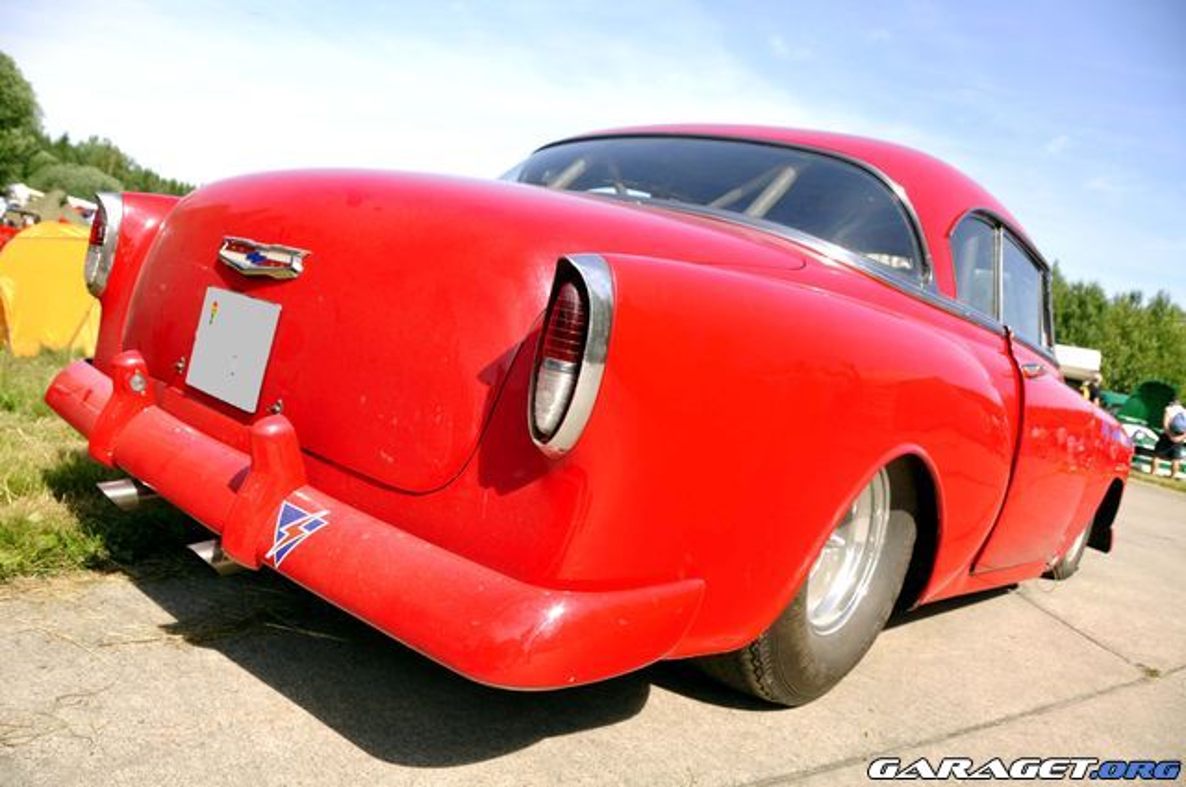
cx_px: 593
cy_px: 394
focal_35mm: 27
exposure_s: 1/125
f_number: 5.6
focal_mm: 18
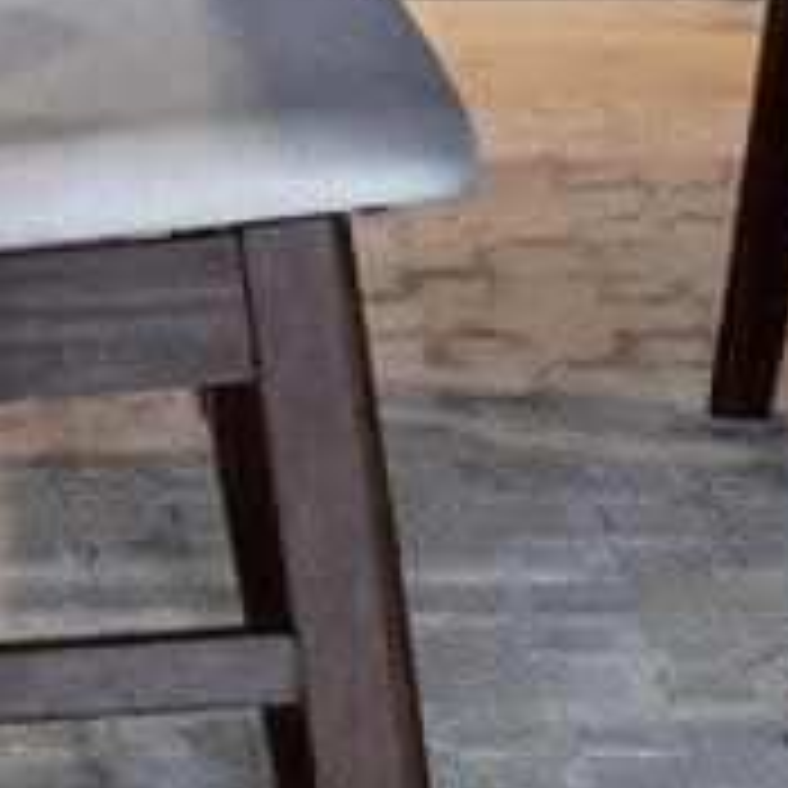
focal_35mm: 212
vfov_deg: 7.3
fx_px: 5460
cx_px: -180
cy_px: -1567
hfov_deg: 8.2
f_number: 8
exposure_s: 1/5
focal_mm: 27
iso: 320
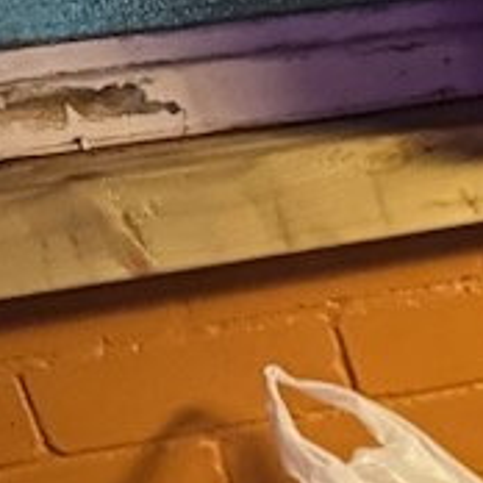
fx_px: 2463
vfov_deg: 9.4
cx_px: 1499
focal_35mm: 156
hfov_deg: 8.9
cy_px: 1310
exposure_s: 1/59
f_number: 1.78
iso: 800
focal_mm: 6.76
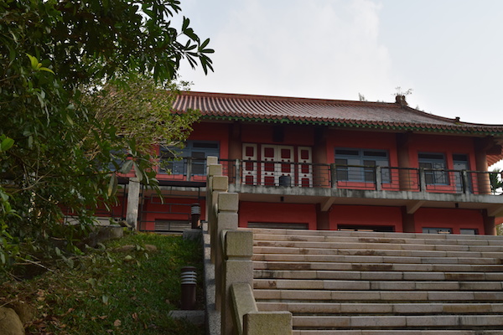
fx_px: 524
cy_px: 168
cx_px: 252
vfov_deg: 35.5
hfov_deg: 51.3
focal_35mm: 38
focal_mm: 25
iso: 400
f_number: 11
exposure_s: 1/500
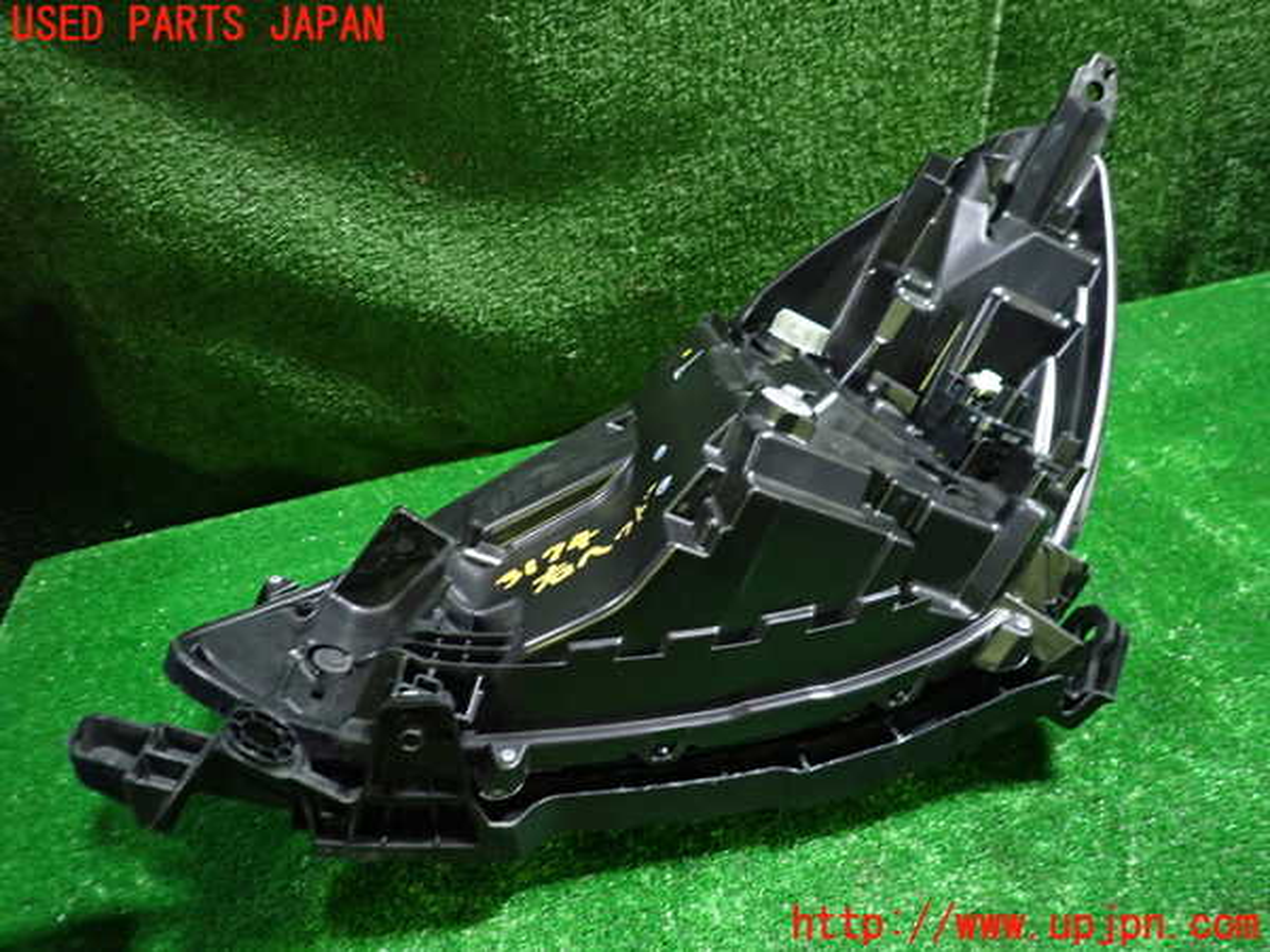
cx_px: 635
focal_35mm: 25
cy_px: 476
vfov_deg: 54.9
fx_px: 917
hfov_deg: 69.4
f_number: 2
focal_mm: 4.5
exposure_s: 1/30
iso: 500
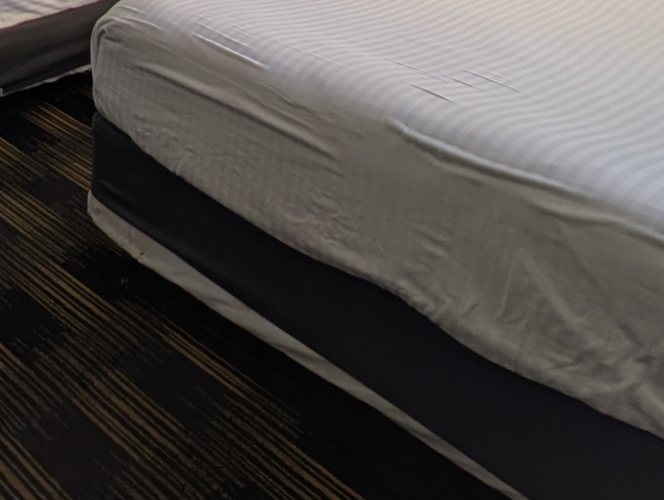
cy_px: -307
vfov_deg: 24.6
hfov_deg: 37.8
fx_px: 768
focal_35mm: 40
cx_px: -90
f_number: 1.95
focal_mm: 2.23
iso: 64
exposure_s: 1/125
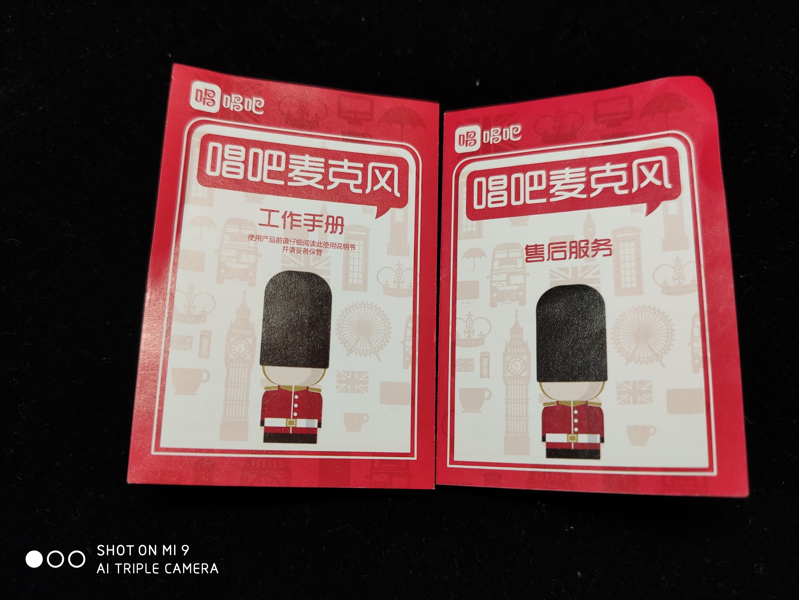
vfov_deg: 51.4
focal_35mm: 27
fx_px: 623
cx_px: 400
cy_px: 300
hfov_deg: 65.3
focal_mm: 4.75
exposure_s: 1/100
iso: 153
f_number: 1.75
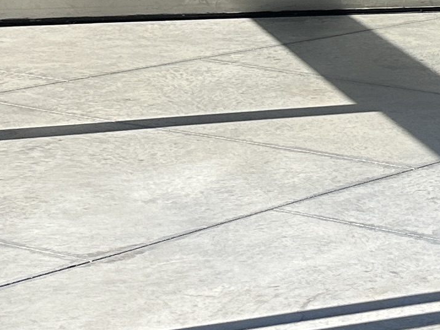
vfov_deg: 10.5
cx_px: 1125
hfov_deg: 11.5
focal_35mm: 135
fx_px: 1716
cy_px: -214
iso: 80
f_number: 1.78
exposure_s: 1/2882
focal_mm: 6.86
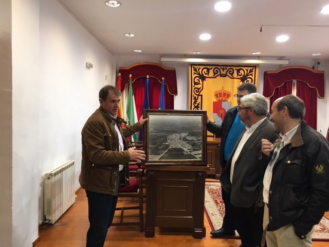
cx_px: 164
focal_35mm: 29
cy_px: 124
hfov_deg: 61.7
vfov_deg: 48.2
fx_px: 276
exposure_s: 1/33
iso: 80
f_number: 2.2
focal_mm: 4.15
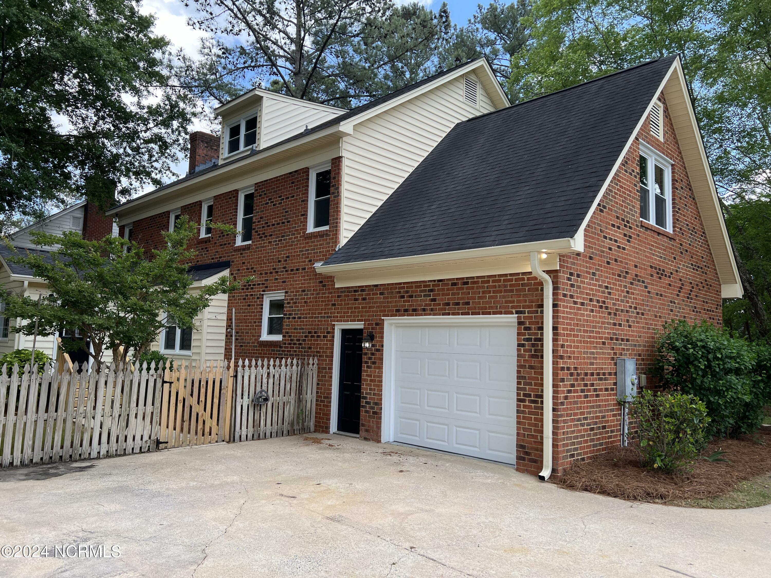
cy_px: 289
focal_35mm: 26
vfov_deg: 53.1
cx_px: 386
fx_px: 579
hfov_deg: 67.3
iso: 50
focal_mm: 5.7
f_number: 1.5
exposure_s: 1/982
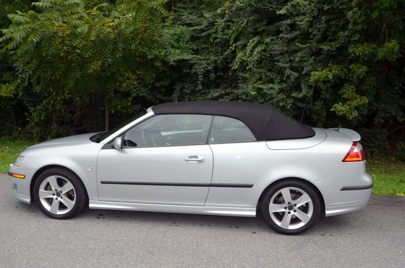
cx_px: 202
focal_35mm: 30
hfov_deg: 62.0
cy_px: 134
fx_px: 337
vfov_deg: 43.4
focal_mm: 20
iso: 100
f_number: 5.6
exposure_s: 1/200
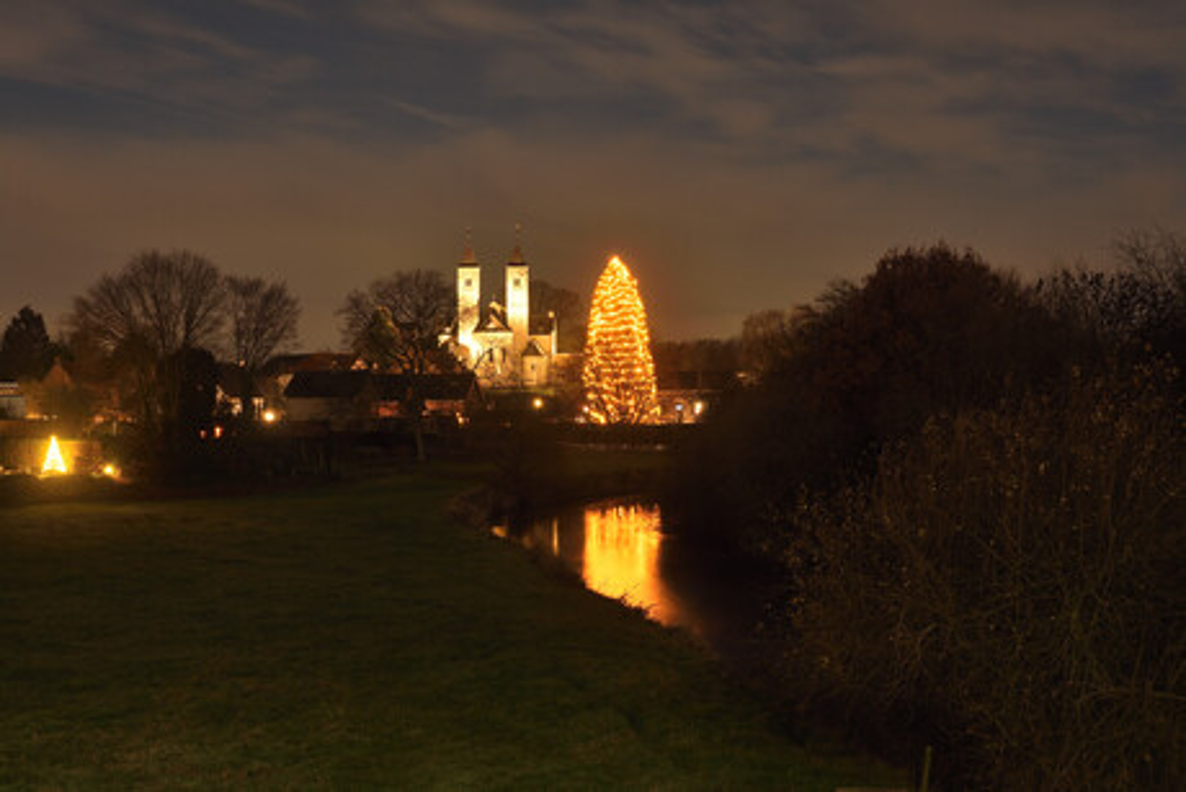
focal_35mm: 51
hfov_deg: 38.9
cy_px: 396
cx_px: 593
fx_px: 1681
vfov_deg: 26.5
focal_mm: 34
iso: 100
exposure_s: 30
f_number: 6.3
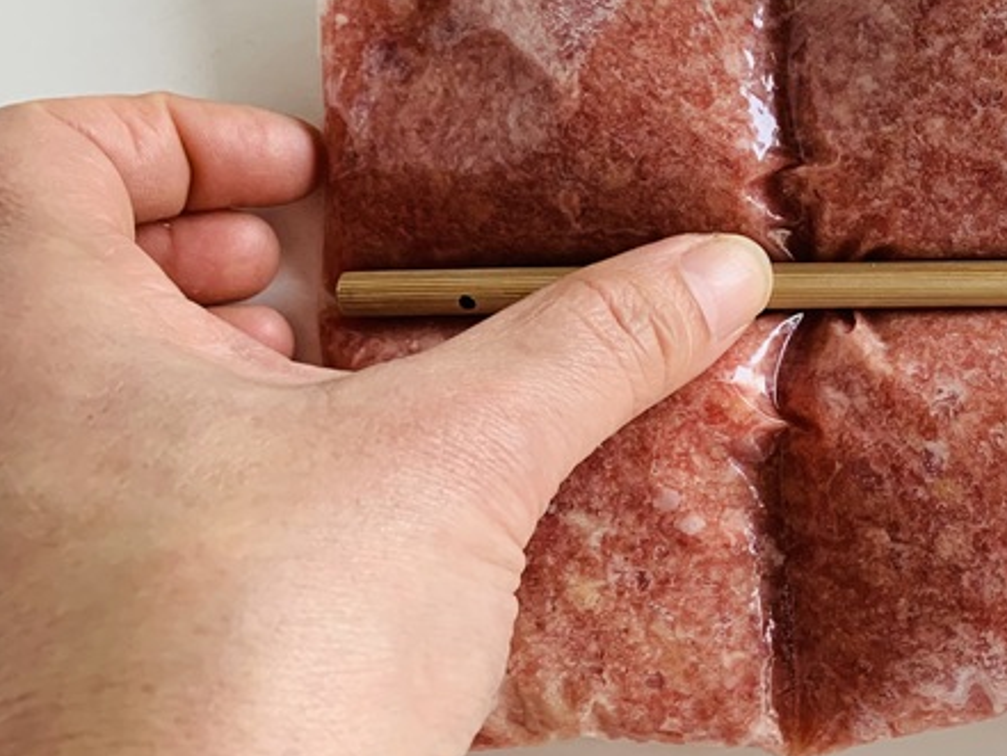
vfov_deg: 24.8
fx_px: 1717
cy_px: 288
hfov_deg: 29.5
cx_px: 1101
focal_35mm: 59
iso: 100
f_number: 1.8
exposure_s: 1/101
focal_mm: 4.25
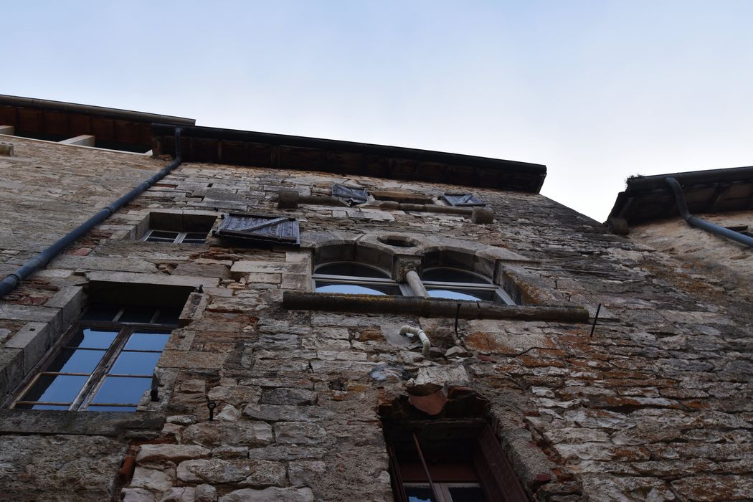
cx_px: 376
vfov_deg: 43.6
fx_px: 627
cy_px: 251
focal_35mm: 30
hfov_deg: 61.9
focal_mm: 20
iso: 250
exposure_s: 1/250
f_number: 8
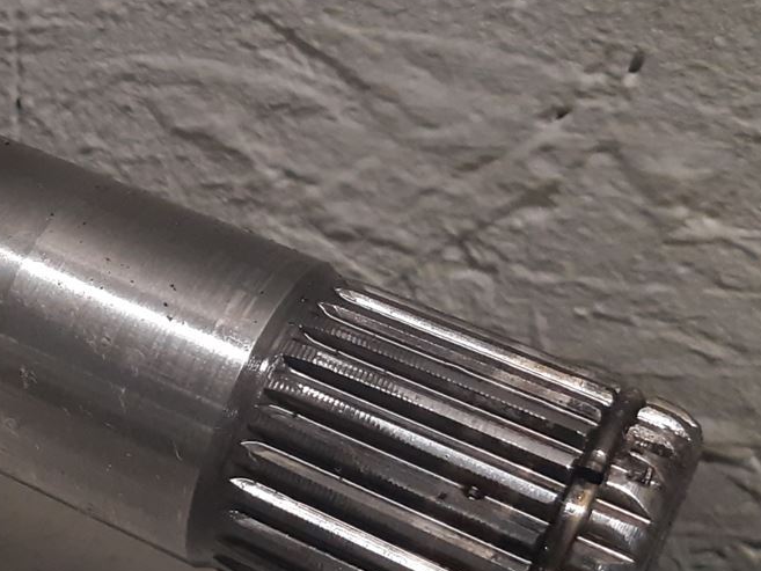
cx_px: -158
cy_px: 280
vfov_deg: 18.2
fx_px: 1781
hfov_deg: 22.2
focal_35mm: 81
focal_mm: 3.93
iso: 160
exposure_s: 1/50
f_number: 1.7
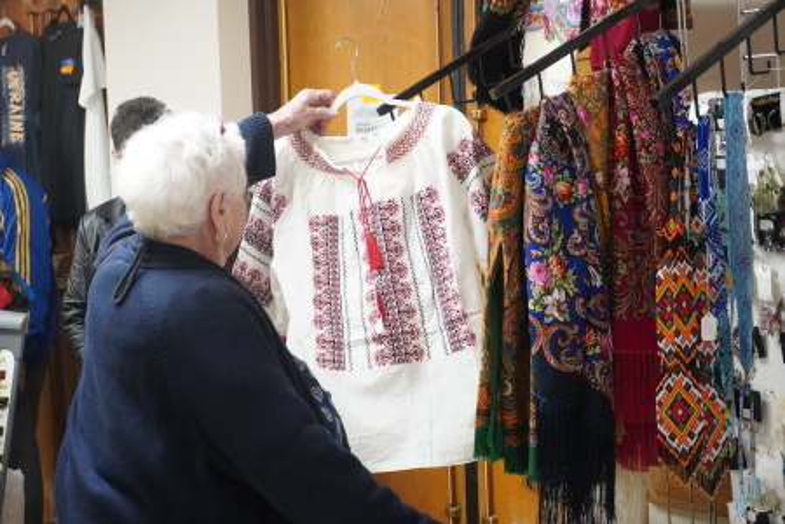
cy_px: 262
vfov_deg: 19.3
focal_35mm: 70
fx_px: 1537
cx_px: 392
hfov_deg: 28.6
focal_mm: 47
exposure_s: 1/125
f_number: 5.6
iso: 6400
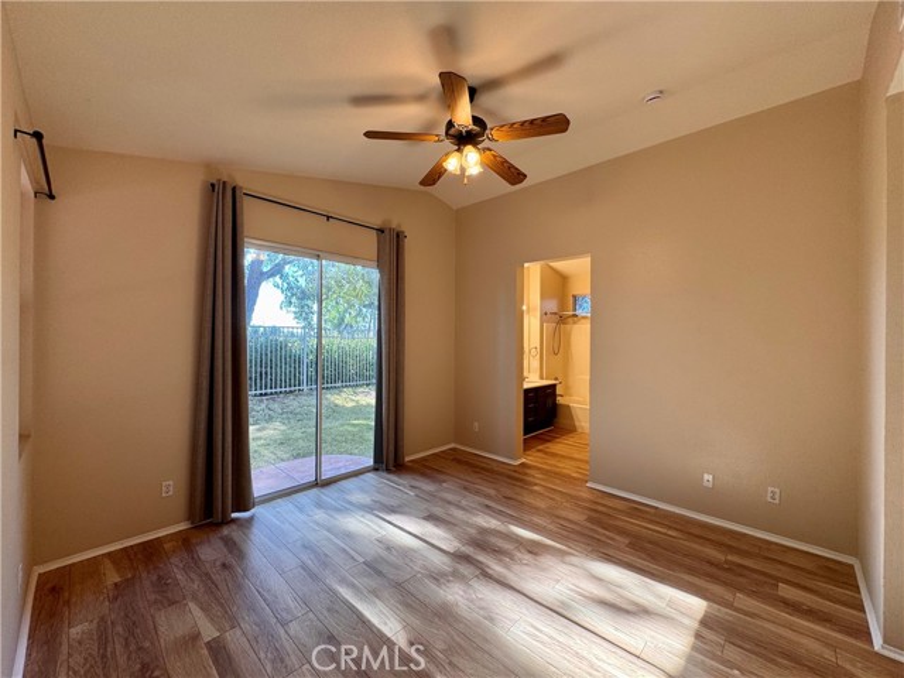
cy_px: 339
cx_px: 452
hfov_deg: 102.1
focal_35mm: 14
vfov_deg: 85.7
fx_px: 366
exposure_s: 1/120
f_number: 2.2
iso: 100
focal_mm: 2.22
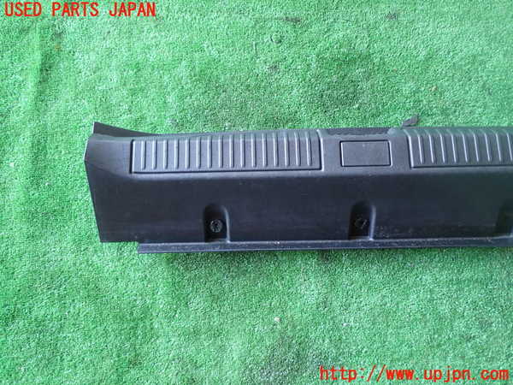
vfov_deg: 44.2
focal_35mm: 32
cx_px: 256
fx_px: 474
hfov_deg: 56.8
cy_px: 192
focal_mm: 5.79
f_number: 2.4
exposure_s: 1/30
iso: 200
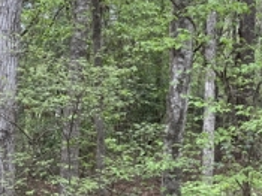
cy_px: 118
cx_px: 226
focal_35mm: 110
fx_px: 832
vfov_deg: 13.4
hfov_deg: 17.7
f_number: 1.78
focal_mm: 6.86
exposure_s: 1/215
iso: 64
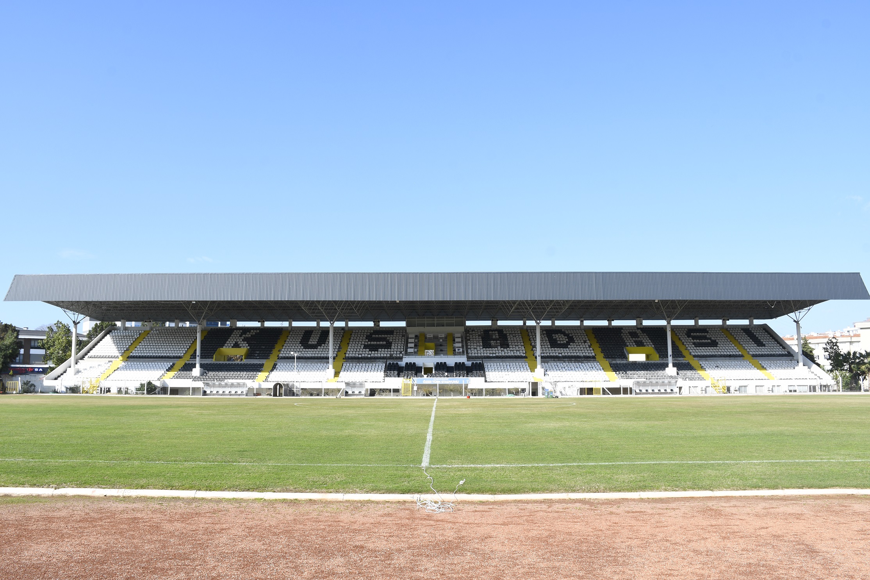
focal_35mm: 27
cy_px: 290
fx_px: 652
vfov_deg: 47.9
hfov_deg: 67.4
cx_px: 435
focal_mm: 18
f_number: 9
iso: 100
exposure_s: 1/100
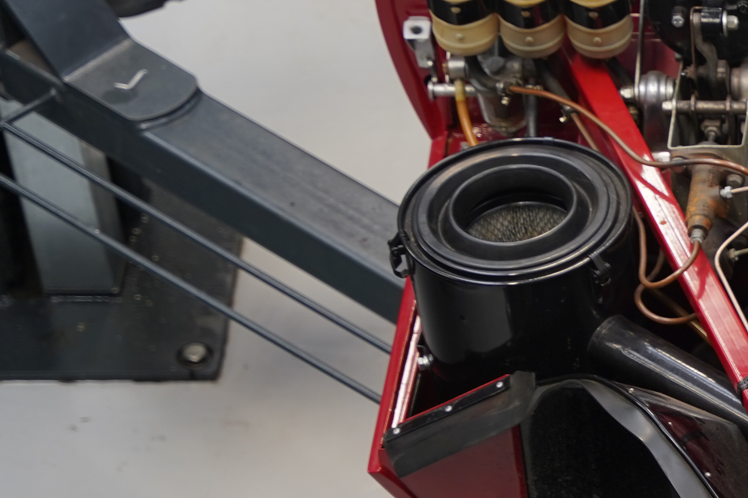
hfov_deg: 8.9
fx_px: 4674
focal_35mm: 225
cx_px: 1185
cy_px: 538
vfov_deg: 6.1
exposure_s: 1/60
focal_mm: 70
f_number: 3.2
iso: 250
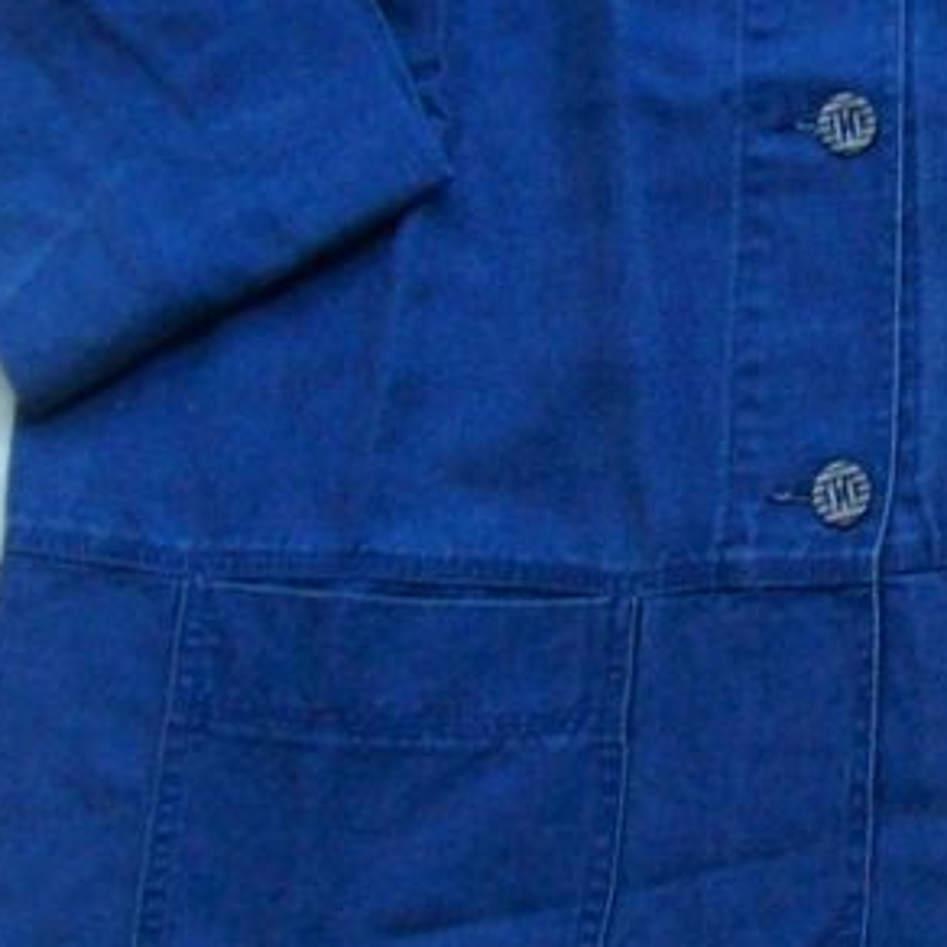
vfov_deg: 15.9
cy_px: 204
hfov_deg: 15.0
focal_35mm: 109
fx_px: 3374
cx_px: 1343
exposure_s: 1/12.3
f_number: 2.7
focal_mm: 6
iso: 160
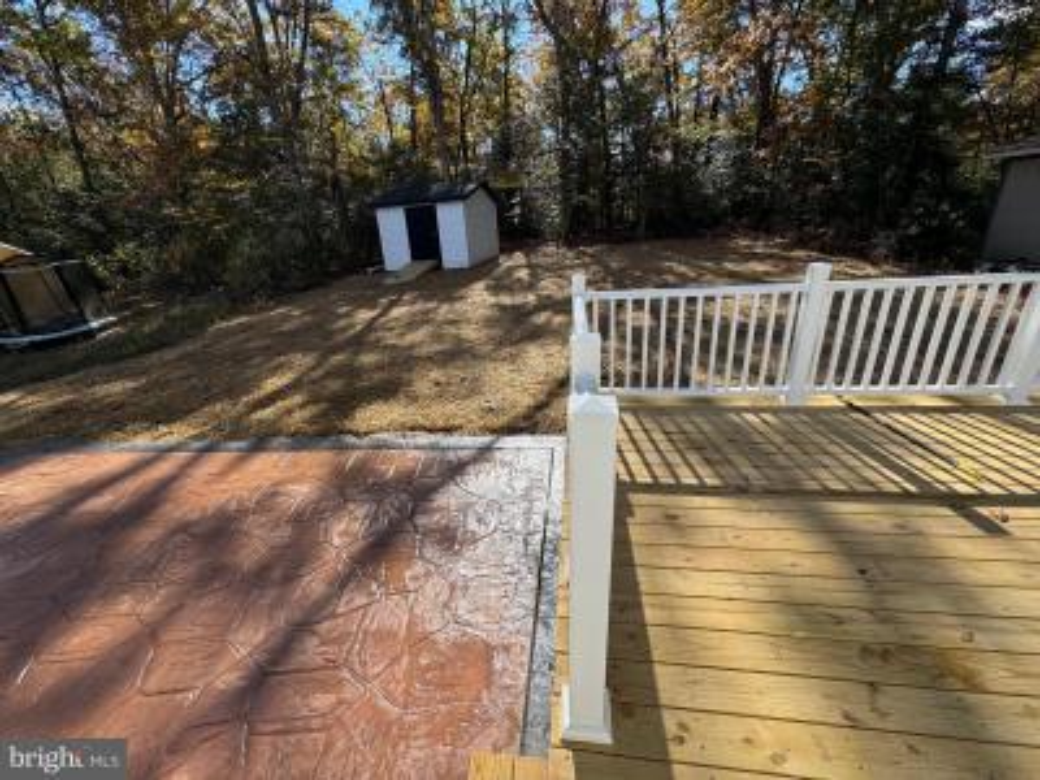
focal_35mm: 14
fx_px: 421
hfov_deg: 102.1
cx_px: 520
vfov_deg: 85.7
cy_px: 390
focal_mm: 2.22
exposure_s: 1/1477
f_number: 2.2
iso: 50
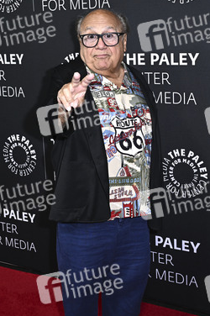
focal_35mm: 33
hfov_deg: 39.9
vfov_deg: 57.3
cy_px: 158
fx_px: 289
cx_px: 104
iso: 1250
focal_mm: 31
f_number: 5.6
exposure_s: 1/200
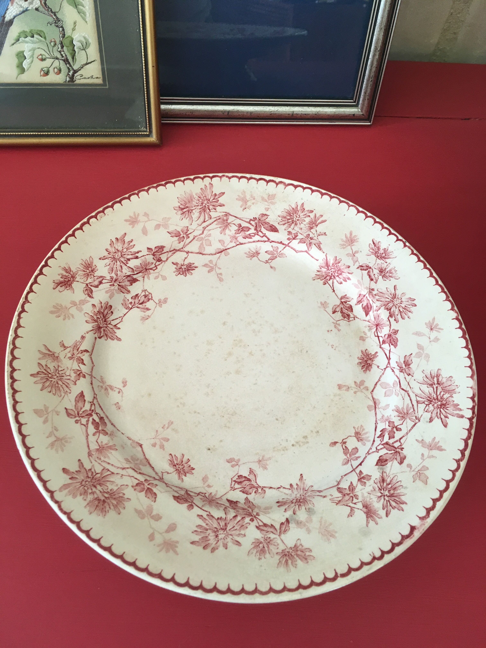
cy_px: 324
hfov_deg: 48.2
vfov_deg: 61.7
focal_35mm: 29
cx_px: 243
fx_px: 543
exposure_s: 1/33
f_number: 2.2
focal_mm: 4.15
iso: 50
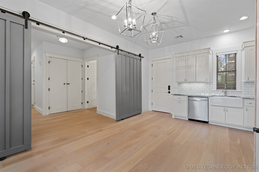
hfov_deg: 96.7
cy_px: 86
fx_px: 115
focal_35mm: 16
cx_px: 130
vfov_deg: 73.7
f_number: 8
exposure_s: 1/1.67
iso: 100
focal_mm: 16
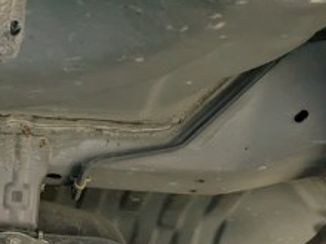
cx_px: -116
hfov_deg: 19.6
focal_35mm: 91
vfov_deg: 15.8
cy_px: 260
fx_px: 857
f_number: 1.89
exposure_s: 1/817
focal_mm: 5.43
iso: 63
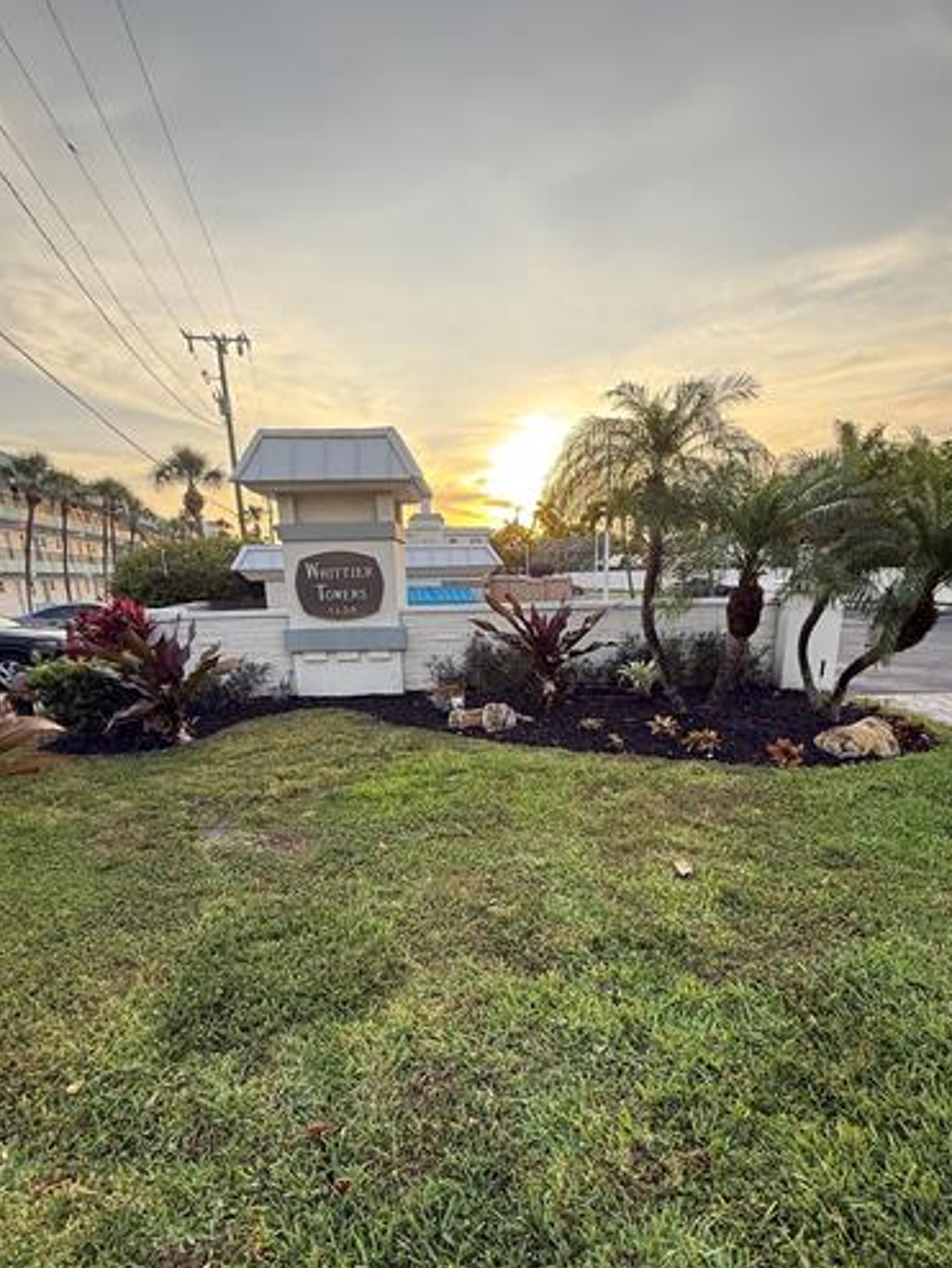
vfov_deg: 90.1
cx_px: 490
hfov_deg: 74.8
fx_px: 623
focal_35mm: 17
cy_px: 744
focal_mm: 2.22
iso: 64
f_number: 2.2
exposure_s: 1/190
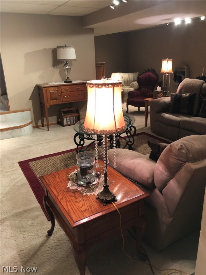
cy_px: 138
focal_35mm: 28
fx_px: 222
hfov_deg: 49.7
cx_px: 103
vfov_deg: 63.4
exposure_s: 1/12
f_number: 1.8
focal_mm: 3.99
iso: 100
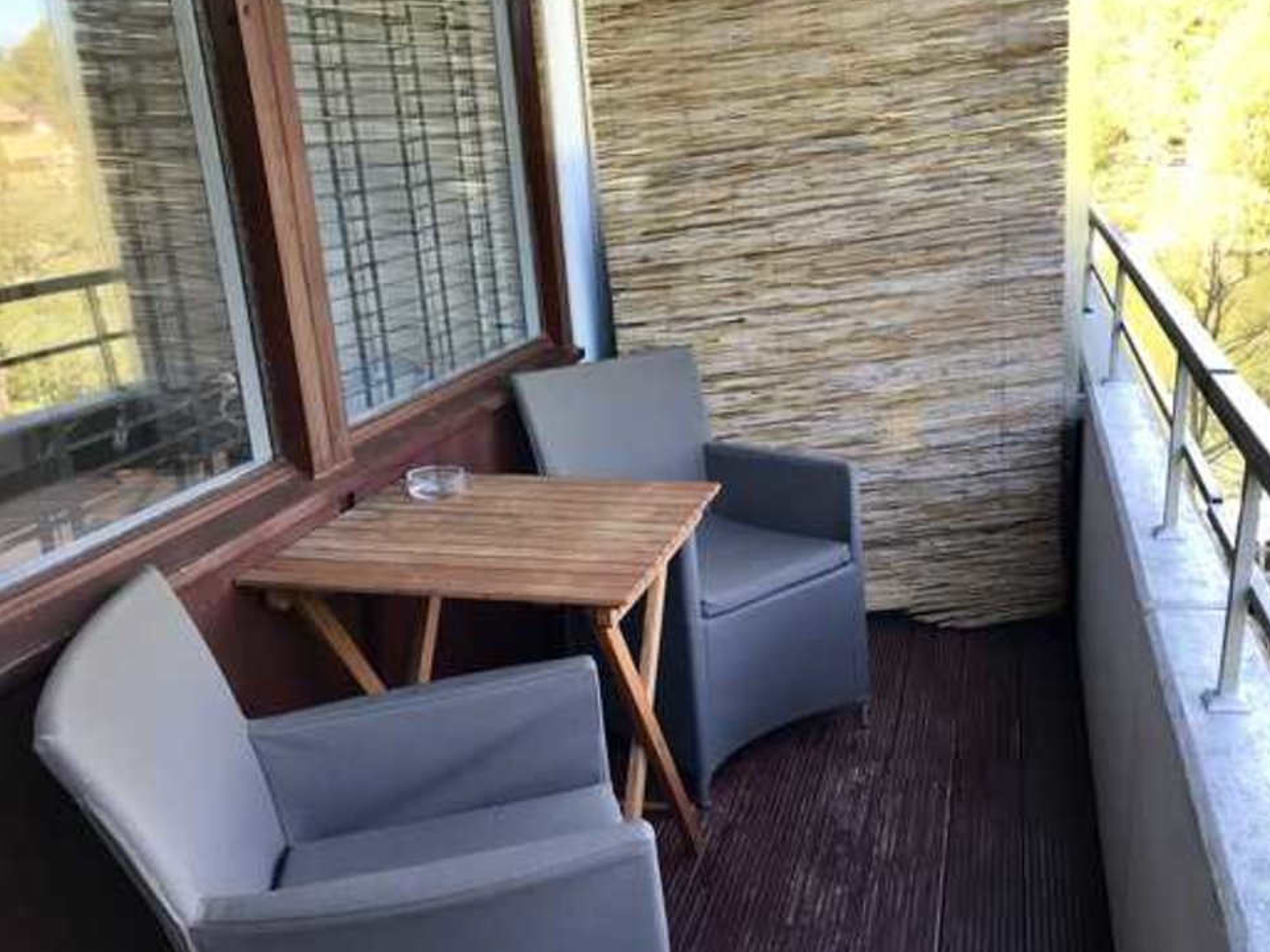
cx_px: 791
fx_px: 1284
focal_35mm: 35
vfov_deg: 40.6
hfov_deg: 52.1
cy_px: 561
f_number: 1.8
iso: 20
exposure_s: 1/145
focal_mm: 3.99
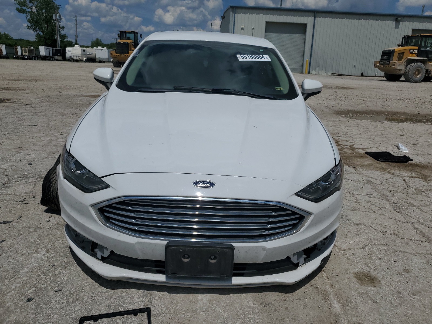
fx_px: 324
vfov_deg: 53.1
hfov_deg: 67.3
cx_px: 216
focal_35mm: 26
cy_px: 162
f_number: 1.5
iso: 51
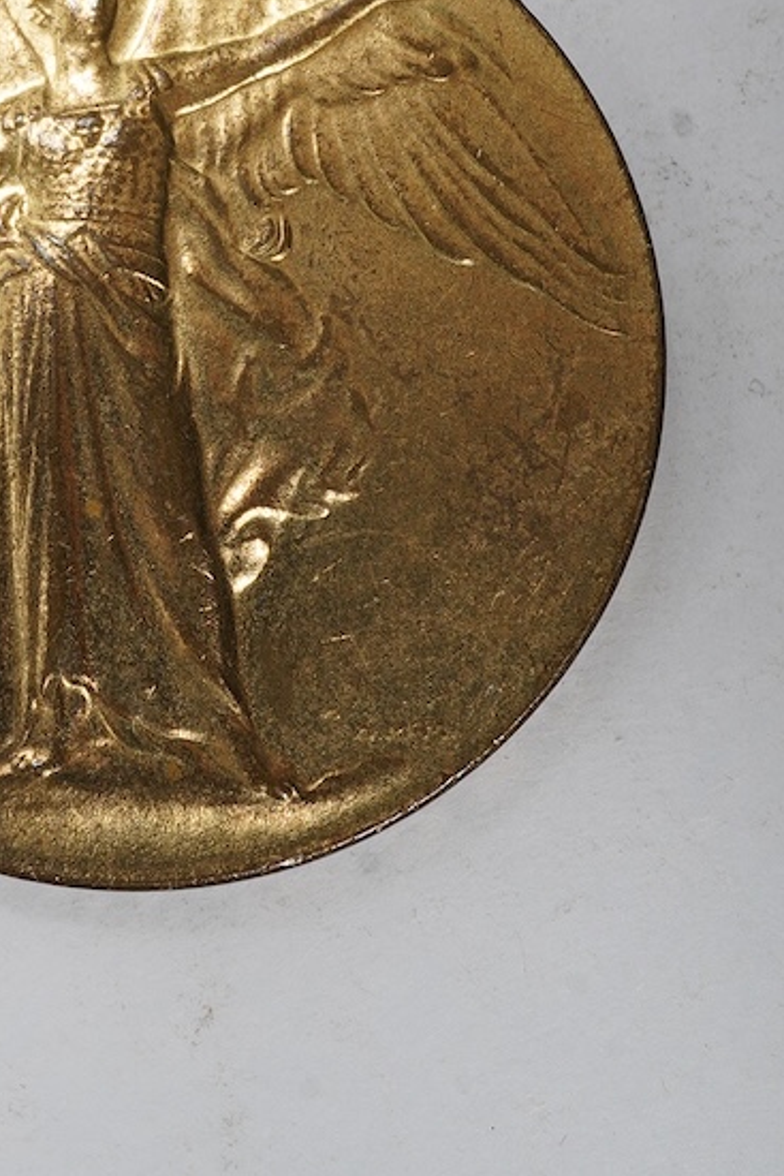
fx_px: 3003
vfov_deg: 21.8
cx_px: 81
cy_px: 208
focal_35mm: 92
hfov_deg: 14.7
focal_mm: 30
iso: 100
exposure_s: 1/100
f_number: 22
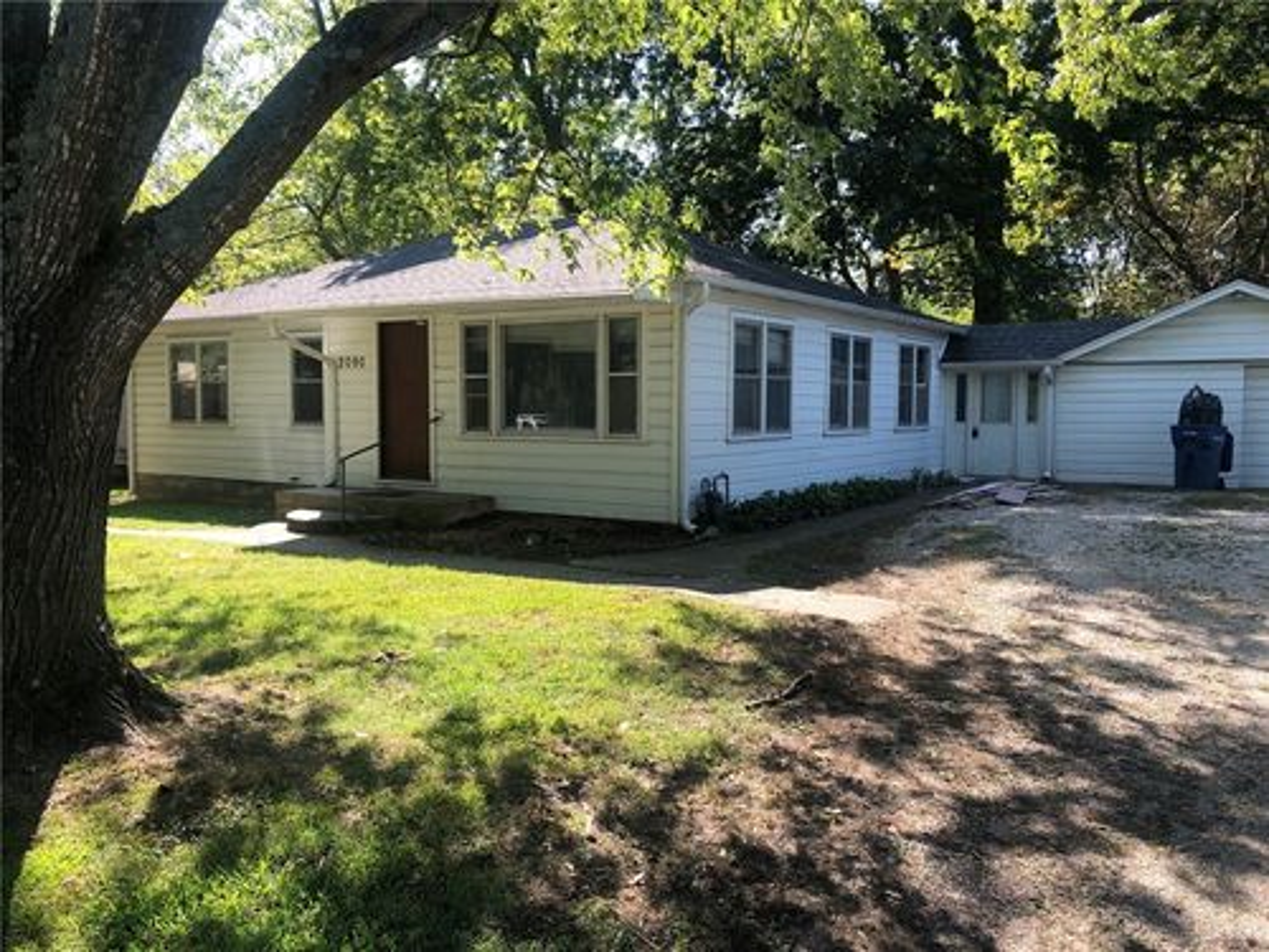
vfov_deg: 49.7
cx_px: 634
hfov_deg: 63.4
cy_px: 476
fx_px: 1026
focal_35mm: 28
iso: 20
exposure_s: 1/421
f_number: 1.8
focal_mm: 3.99
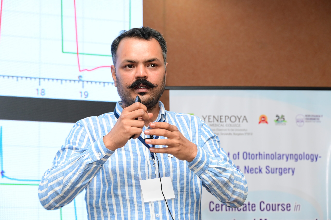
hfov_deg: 22.1
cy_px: 110
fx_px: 846
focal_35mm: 92
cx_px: 166
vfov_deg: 14.9
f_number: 6.3
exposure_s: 1/125
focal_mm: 92
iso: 2200
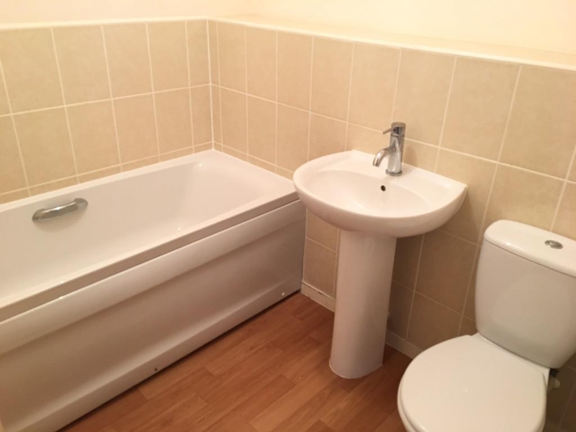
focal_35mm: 29
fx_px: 483
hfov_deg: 61.7
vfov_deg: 48.2
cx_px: 288
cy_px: 216
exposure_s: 1/17
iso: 80
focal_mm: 4.15
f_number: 2.2
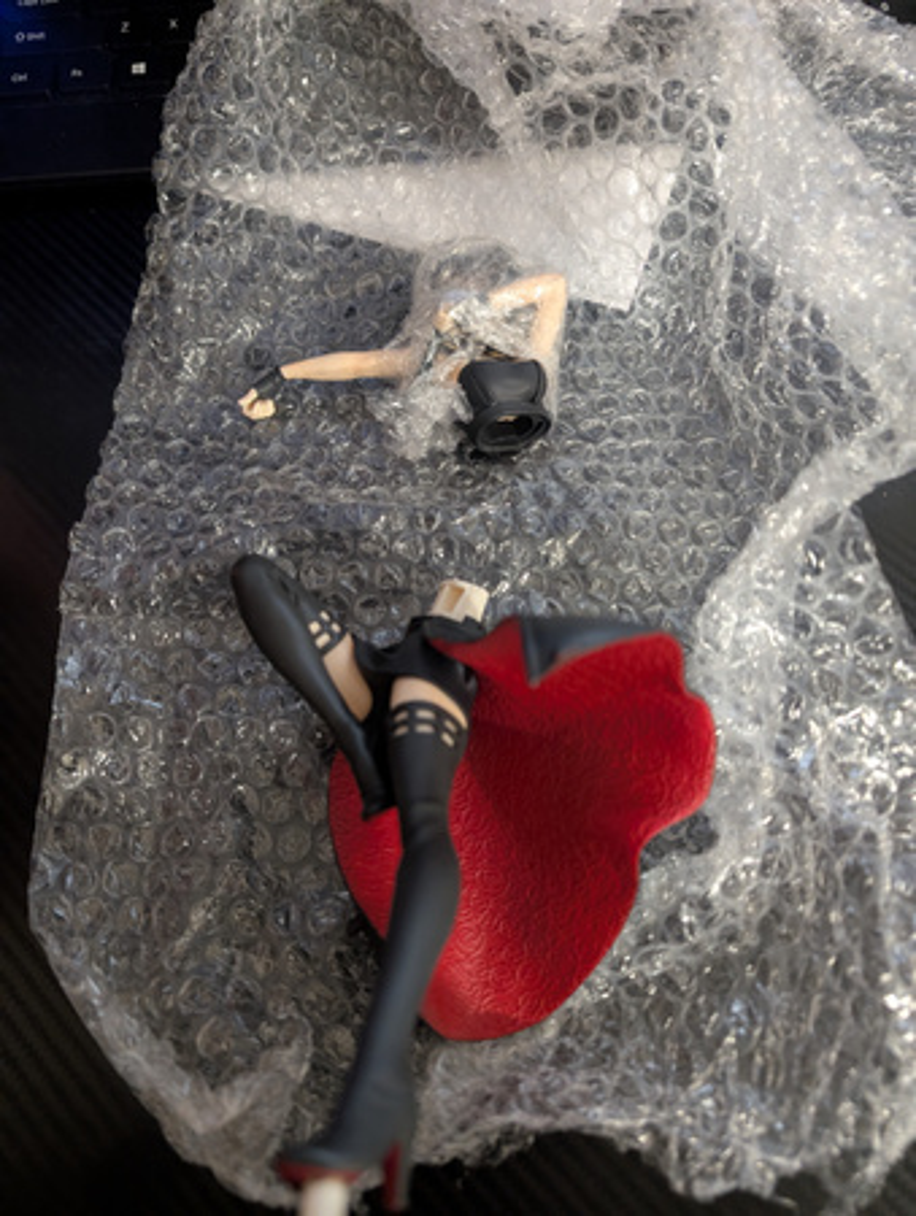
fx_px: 844
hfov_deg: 57.0
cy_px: 608
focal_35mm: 24
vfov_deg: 71.5
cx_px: 458
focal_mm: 6.9
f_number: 1.68
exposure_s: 1/62
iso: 930
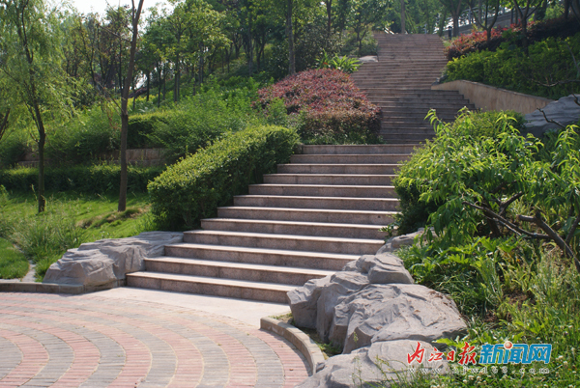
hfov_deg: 37.8
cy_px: 194
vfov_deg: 25.8
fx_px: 847
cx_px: 290
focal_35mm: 52
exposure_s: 1/125
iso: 100
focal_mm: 35
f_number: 11
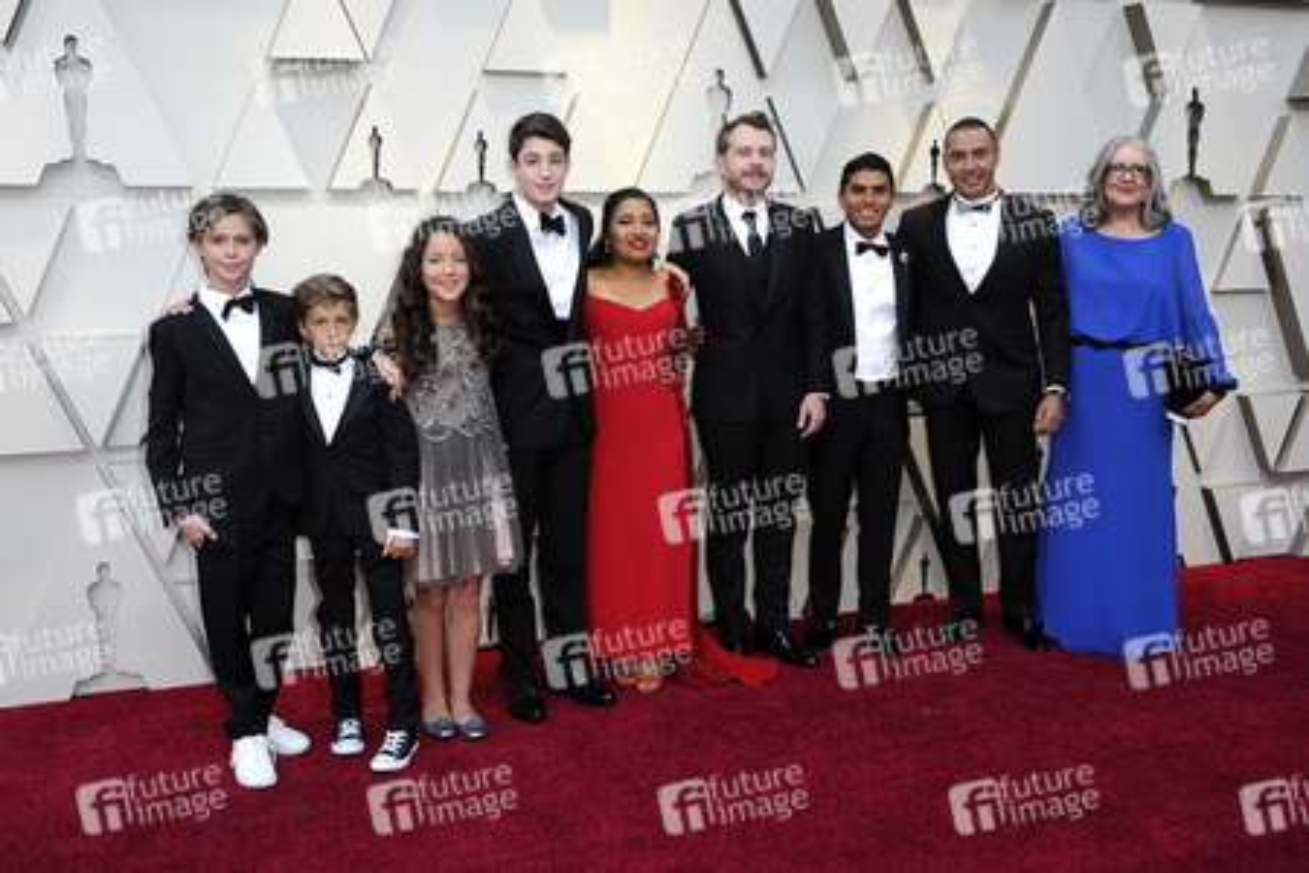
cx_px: 654
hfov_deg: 53.1
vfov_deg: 36.9
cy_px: 436
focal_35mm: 36
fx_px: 1309
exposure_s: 1/250
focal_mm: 36
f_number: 8
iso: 800
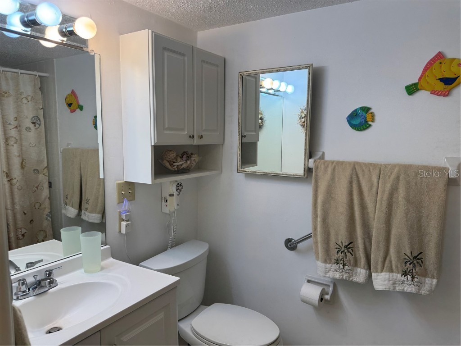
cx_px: 230
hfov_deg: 71.6
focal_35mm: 24
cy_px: 173
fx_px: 320
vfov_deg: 56.8
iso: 64
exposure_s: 1/120
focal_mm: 6.76
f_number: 1.78
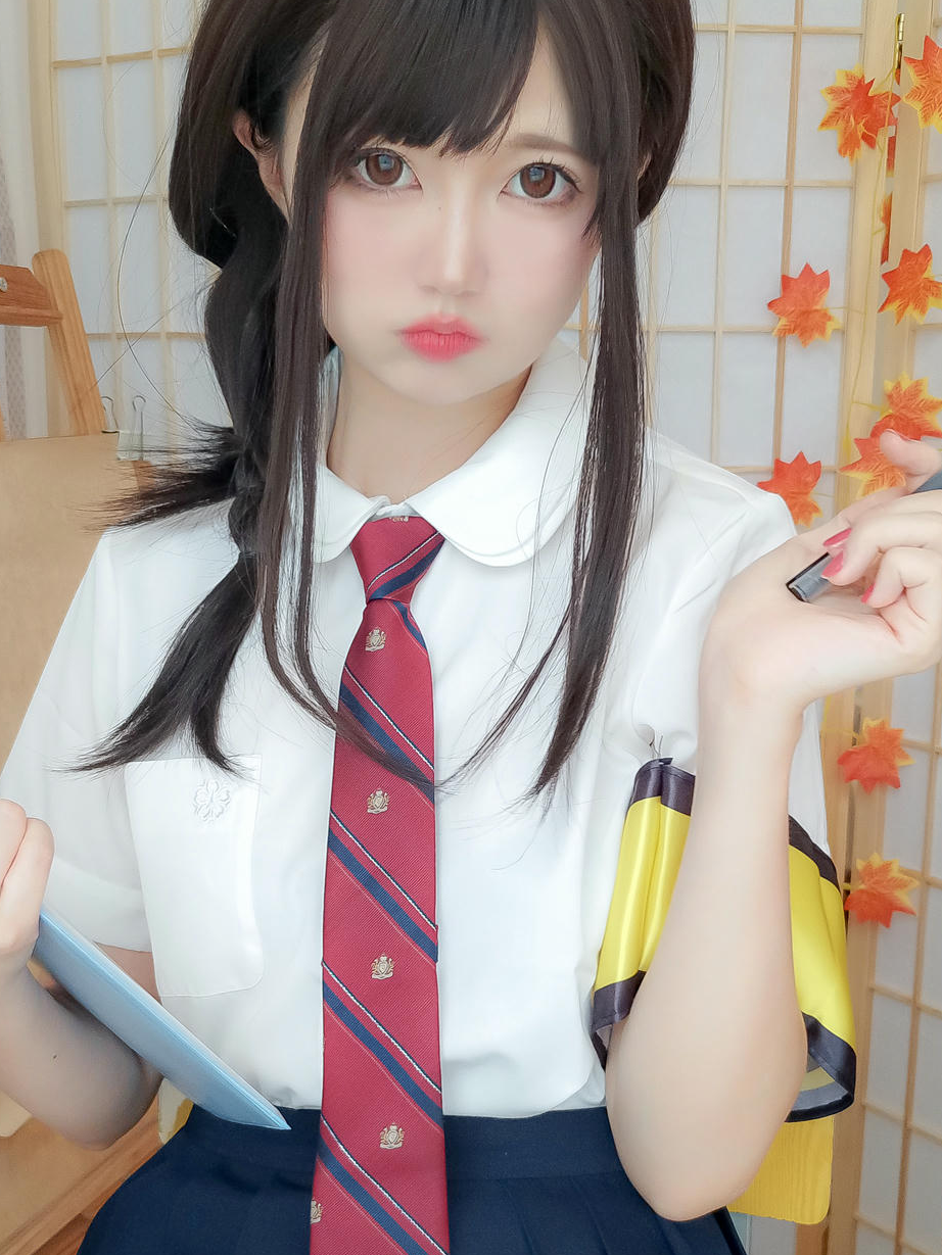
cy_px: 779
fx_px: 1487
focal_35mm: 41
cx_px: 422
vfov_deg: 45.4
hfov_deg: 35.1
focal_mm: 4.36
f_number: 1.8
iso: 64
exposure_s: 1/50
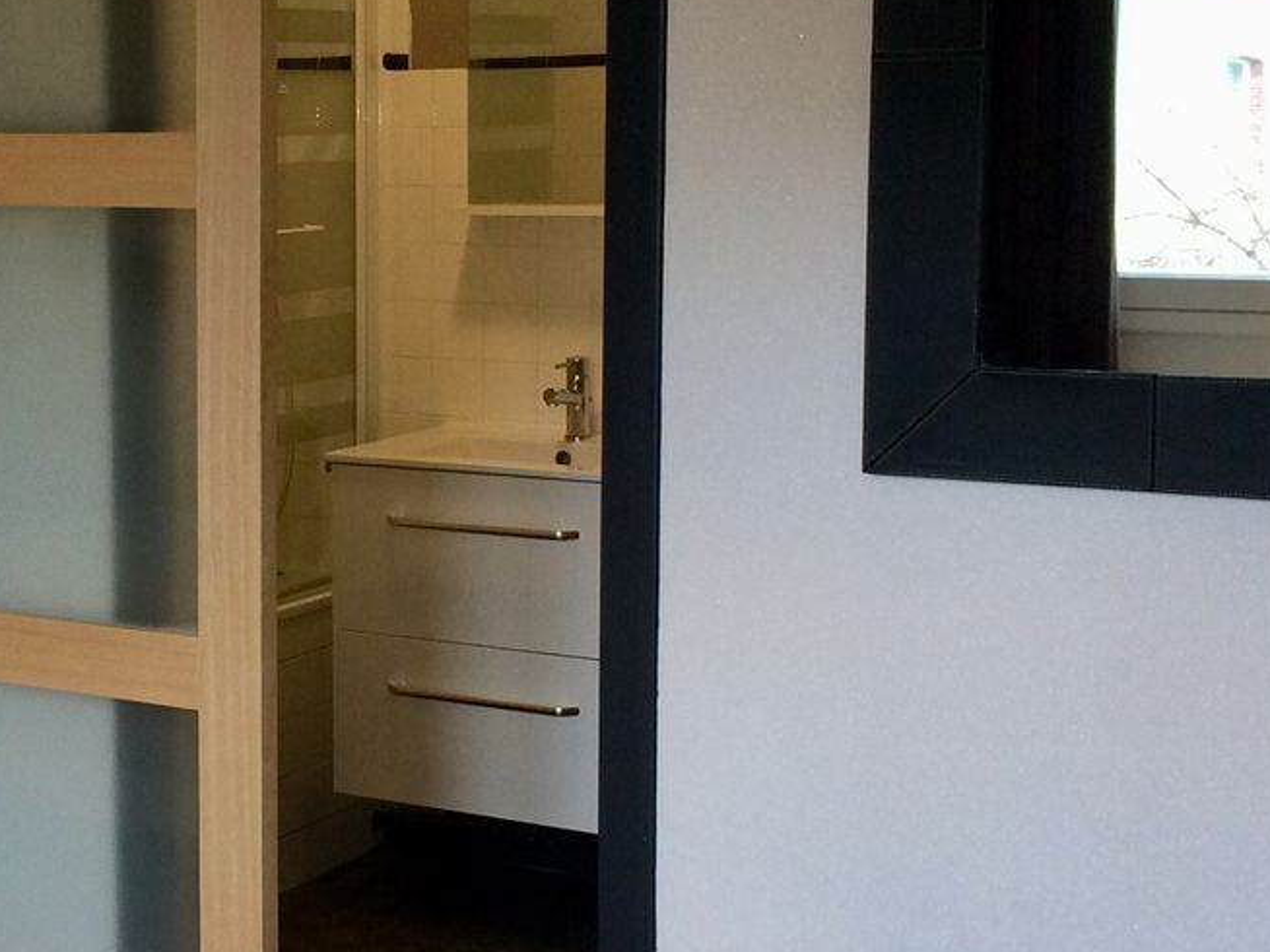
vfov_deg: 20.7
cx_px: 146
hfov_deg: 26.6
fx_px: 2604
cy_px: 424
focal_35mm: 71
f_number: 2.2
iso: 64
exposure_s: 1/33
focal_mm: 4.15
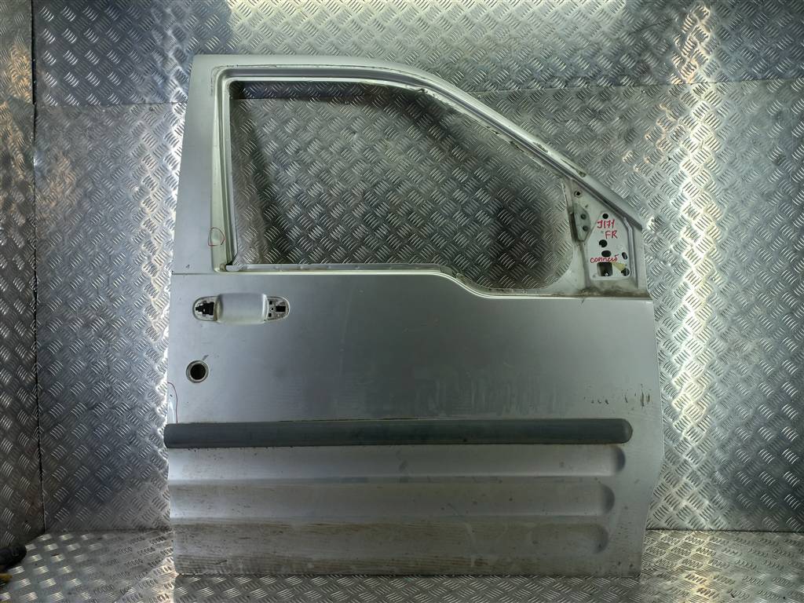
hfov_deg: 69.4
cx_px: 402
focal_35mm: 25
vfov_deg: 54.9
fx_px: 581
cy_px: 302
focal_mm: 4.6
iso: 25
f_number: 1.8
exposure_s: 1/50
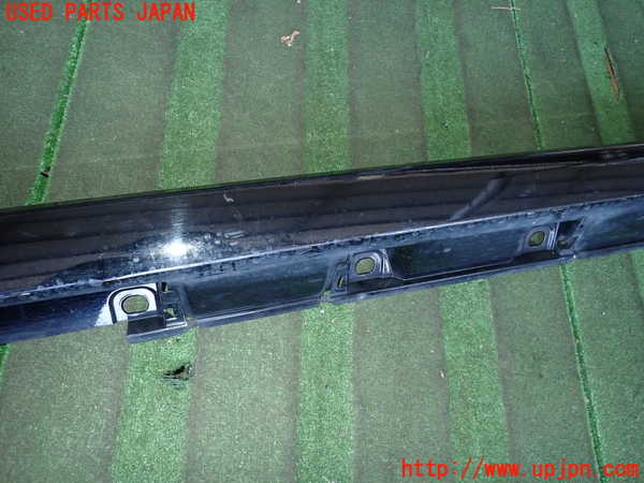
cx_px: 322
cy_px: 242
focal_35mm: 25
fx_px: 465
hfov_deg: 69.4
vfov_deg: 54.9
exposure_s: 1/100
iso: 400
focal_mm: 4.5
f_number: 2
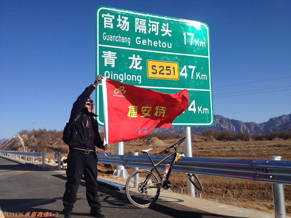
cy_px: 109
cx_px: 146
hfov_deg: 52.6
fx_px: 294
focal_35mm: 35
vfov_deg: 40.7
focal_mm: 4.28
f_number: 2.4
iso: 64
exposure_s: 1/2404
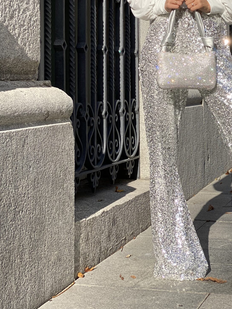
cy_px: 44
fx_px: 813
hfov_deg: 16.1
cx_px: 177
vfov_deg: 21.2
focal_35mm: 91
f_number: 2
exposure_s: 1/1453
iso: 20
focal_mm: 6
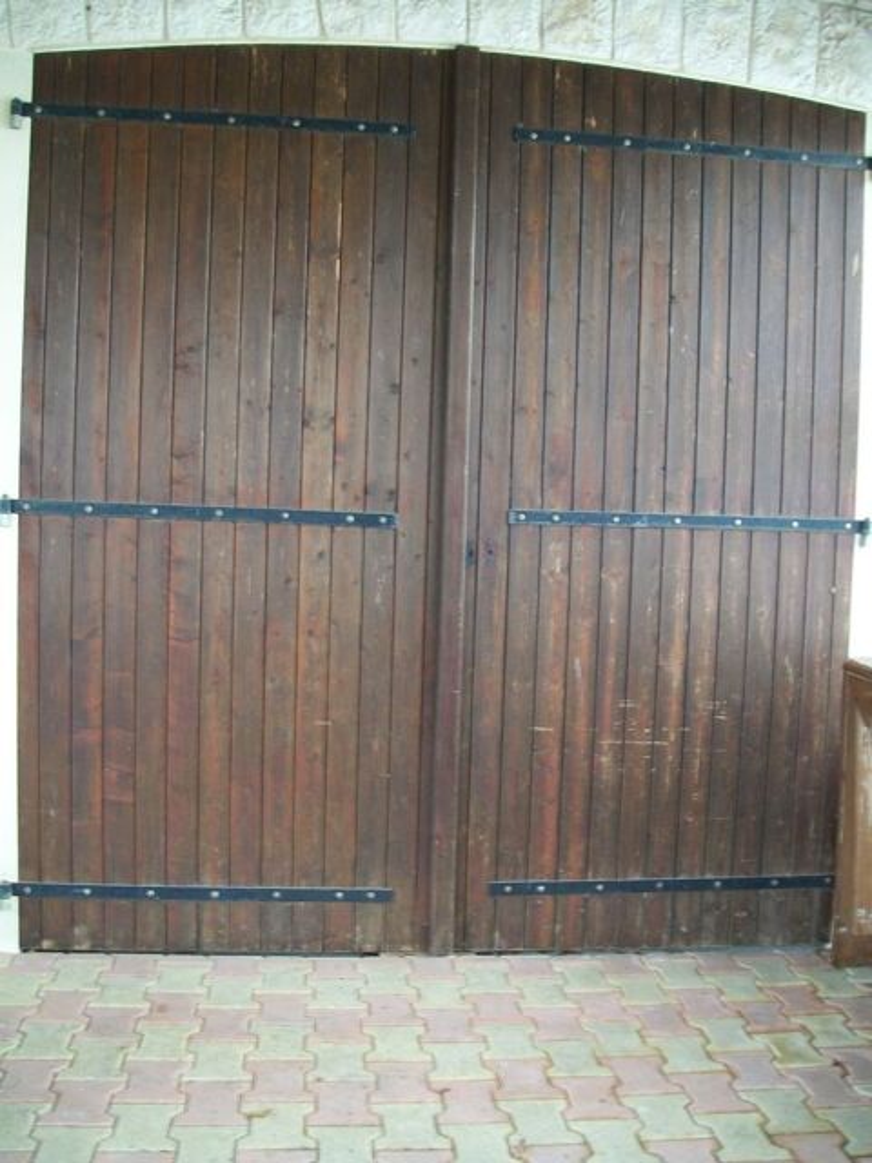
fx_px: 1142
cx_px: 436
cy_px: 582
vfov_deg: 54.0
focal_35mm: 34
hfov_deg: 41.8
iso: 160
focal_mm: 6.1
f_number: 2.7
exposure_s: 1/10
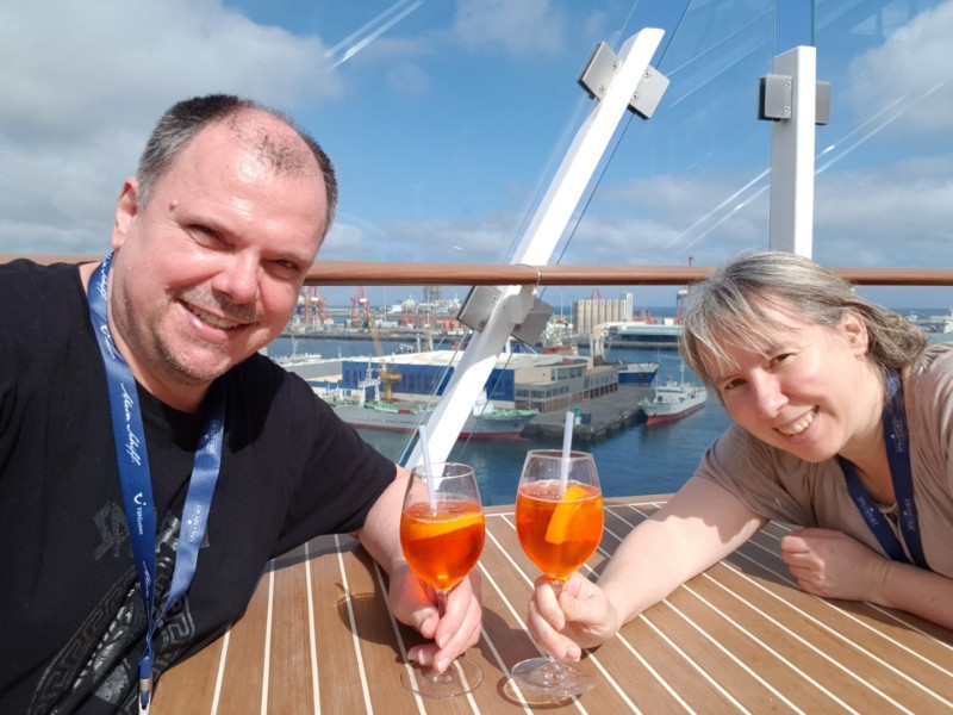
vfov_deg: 54.9
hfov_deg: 69.4
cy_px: 358
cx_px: 476
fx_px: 688
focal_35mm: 25
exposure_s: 1/2144
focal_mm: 2.95
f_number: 1.7
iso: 40
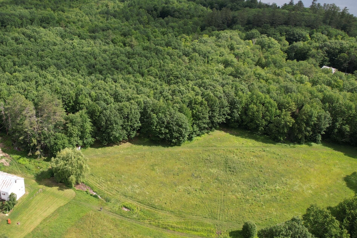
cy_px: 112
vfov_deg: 37.8
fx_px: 347
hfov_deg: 52.8
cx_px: 104
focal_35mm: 35
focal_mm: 8.38
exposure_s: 1/1250
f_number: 2.8
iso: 100
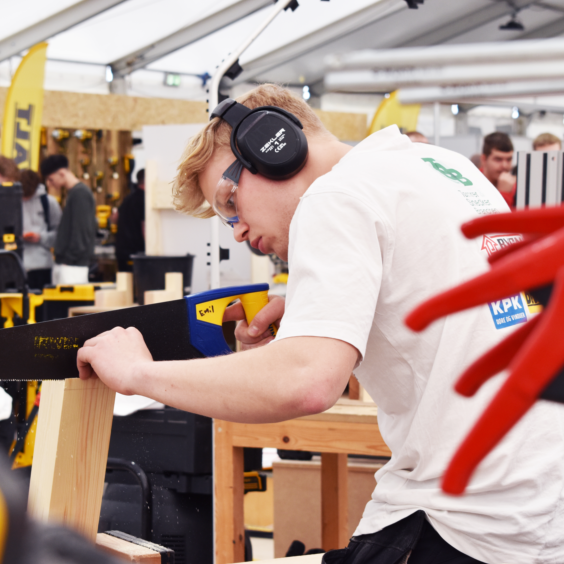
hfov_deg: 16.5
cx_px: 221
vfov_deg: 16.5
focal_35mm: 106
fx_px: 1947
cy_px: 283
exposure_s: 1/200
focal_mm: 55
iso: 400
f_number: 7.1
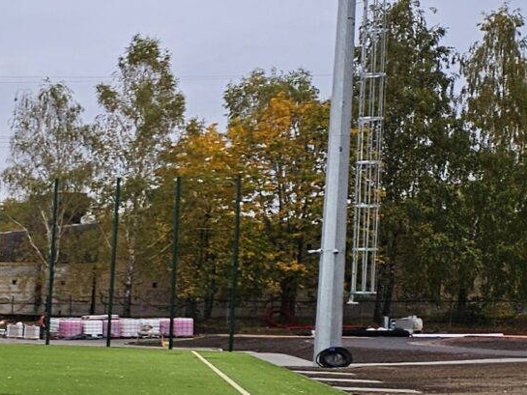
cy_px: 363
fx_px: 1645
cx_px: -670
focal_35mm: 108
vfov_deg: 13.6
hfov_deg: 13.9
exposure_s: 1/180
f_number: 1.8
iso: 25
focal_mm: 5.4
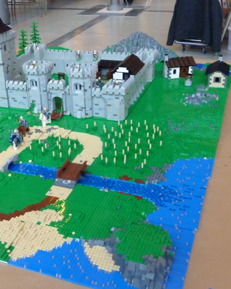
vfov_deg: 40.3
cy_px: 145
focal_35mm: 46
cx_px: 61
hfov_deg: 32.2
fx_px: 393
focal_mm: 5.7
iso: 800
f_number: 3.5
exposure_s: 1/40
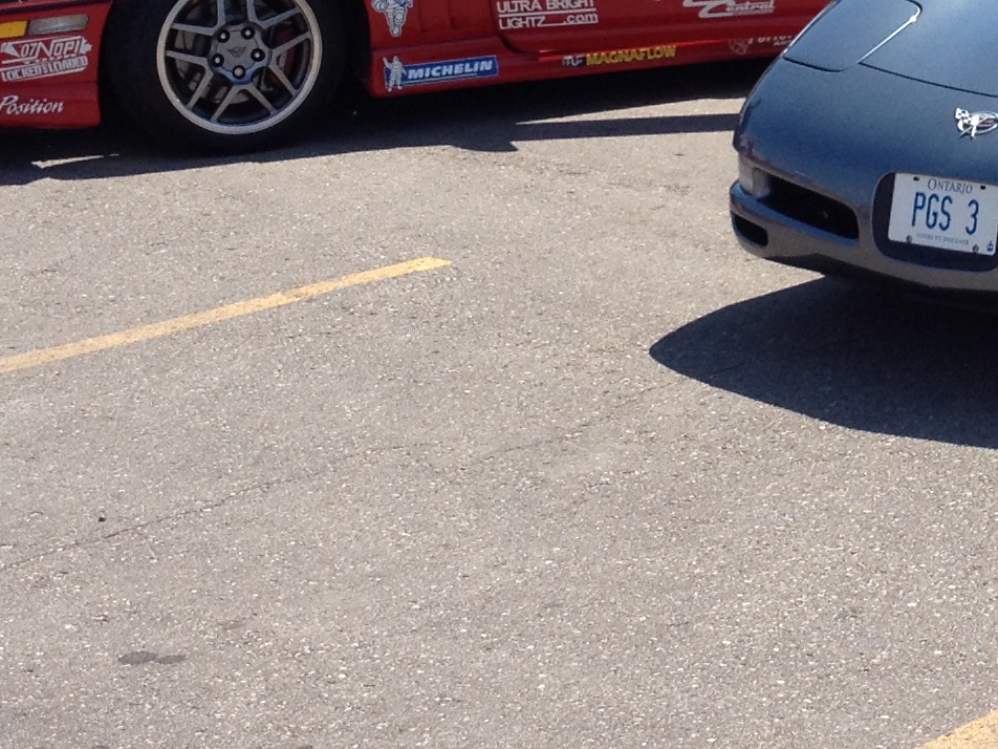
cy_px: -38
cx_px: 1064
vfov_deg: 12.2
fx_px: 3460
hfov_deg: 16.0
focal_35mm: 120
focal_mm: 4.28
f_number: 2.4
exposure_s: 1/1004
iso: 50
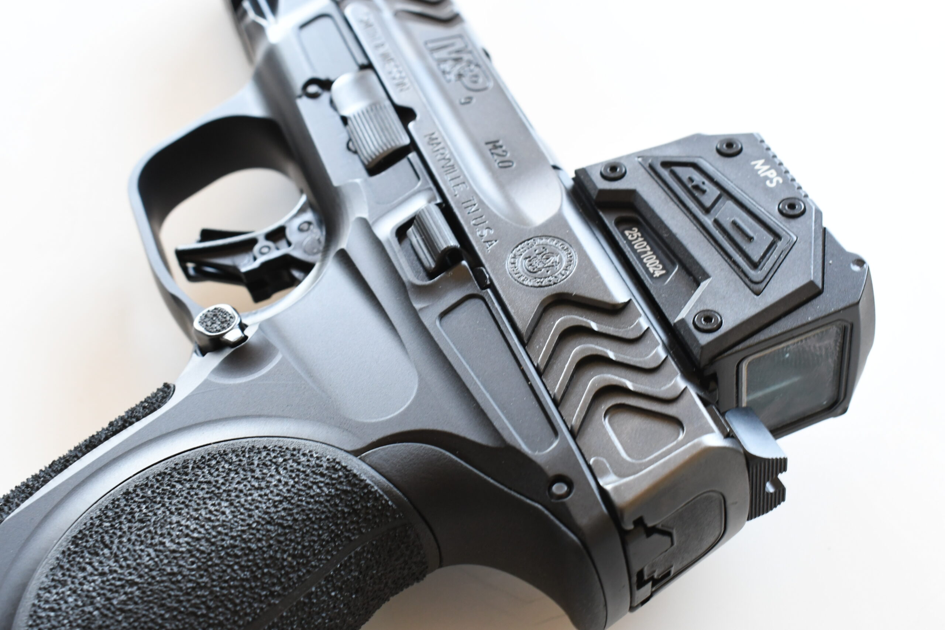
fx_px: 1417
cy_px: 315
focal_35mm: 54
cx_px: 472
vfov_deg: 25.1
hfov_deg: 36.9
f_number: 11
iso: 1250
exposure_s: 1/20
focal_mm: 36
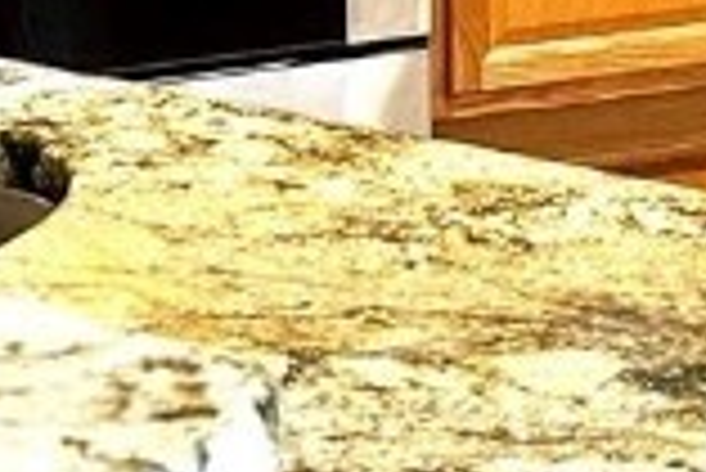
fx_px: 3199
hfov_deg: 12.3
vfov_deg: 7.7
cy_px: -782
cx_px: 809
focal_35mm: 163
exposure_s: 1/60
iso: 125
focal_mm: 6.86
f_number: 1.78
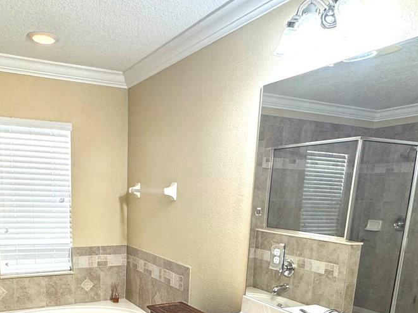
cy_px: 284
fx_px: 410
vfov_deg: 38.8
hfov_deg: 53.0
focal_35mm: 34
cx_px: 141
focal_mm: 2.22
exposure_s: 1/120
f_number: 2.2
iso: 200
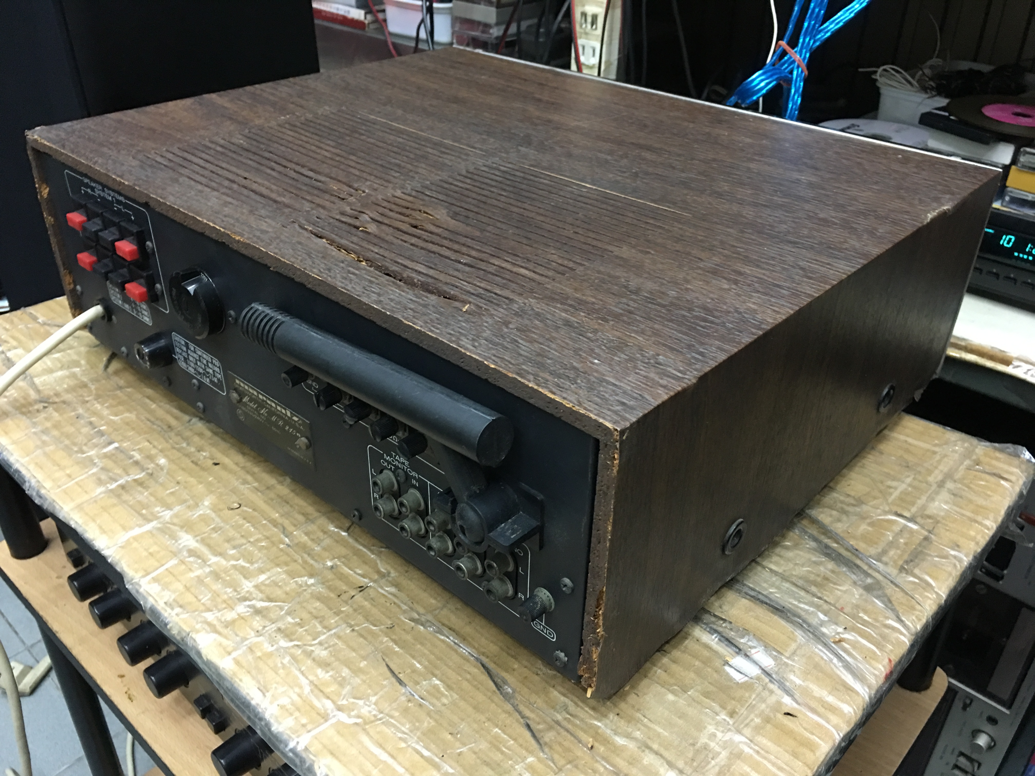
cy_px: 388
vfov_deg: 48.2
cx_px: 518
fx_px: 867
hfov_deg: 61.7
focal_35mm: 29
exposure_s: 1/17
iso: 125
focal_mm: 4.15
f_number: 2.2
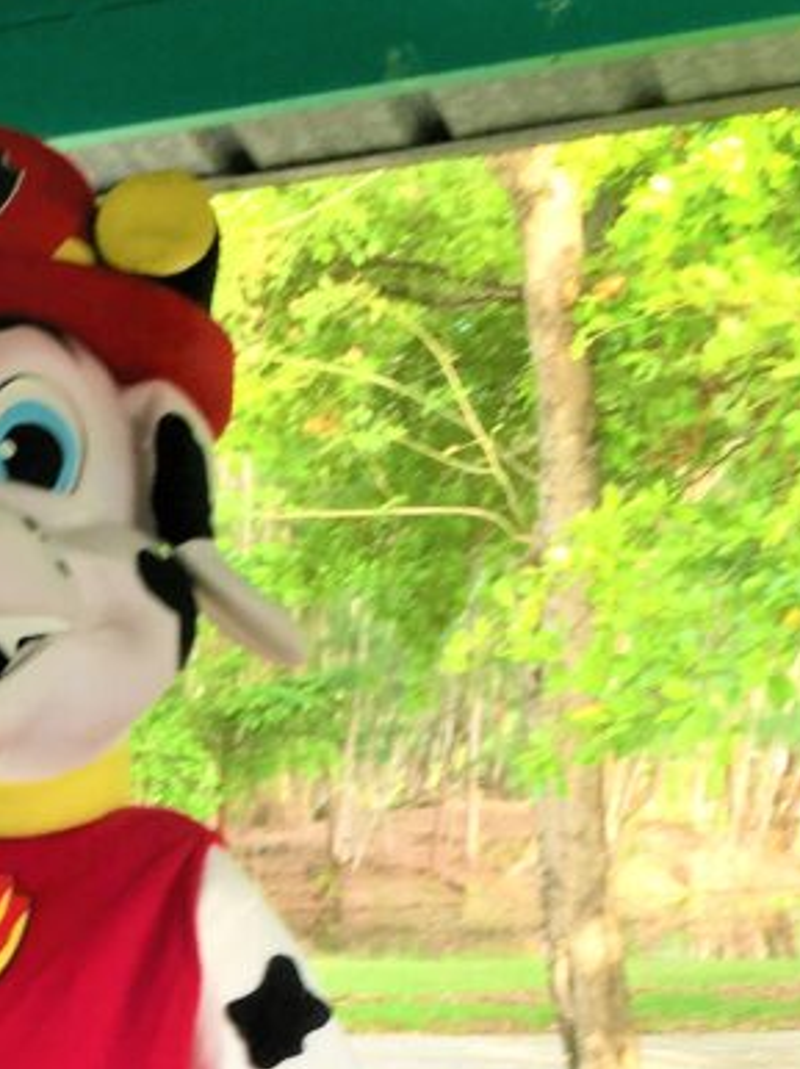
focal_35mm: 77
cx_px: -180
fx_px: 2375
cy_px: 1252
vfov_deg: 23.4
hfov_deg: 18.1
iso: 32
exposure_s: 1/60
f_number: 2.2
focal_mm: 4.15
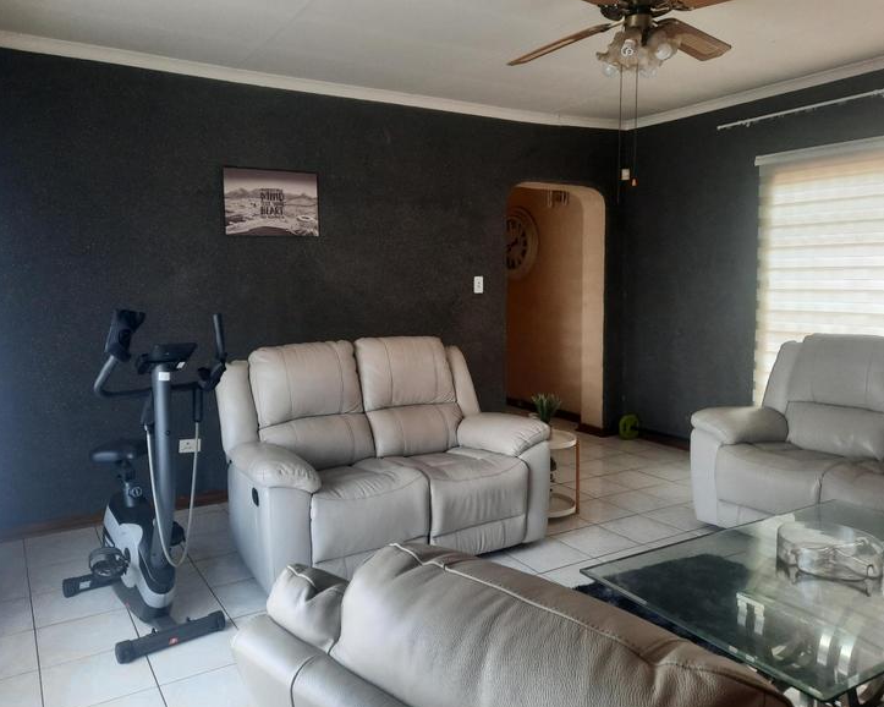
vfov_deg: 53.2
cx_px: 423
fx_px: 706
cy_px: 347
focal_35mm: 27
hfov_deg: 64.1
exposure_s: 1/60
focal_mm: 4.6
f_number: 2
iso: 200
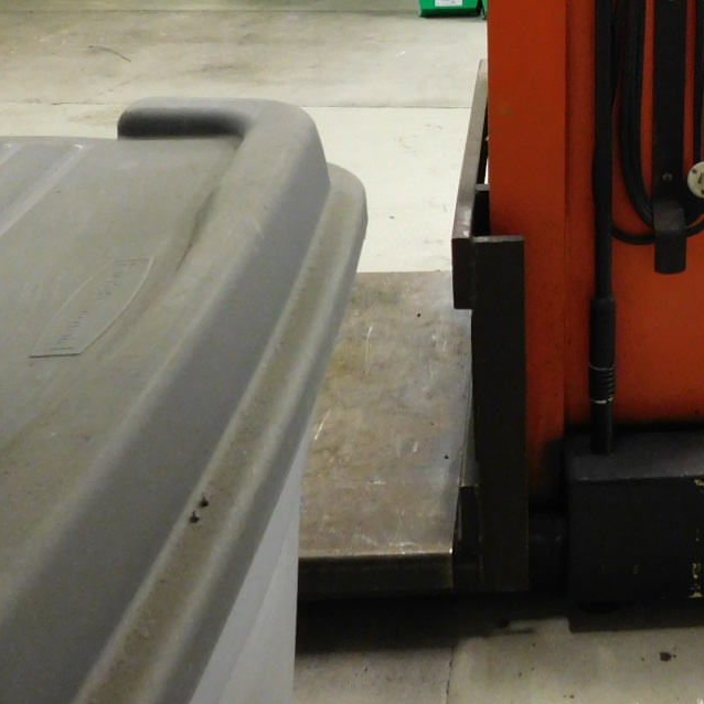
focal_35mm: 51
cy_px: 62
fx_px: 1173
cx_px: 652
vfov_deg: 31.7
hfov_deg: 31.6
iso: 400
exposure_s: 1/15
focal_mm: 4
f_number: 3
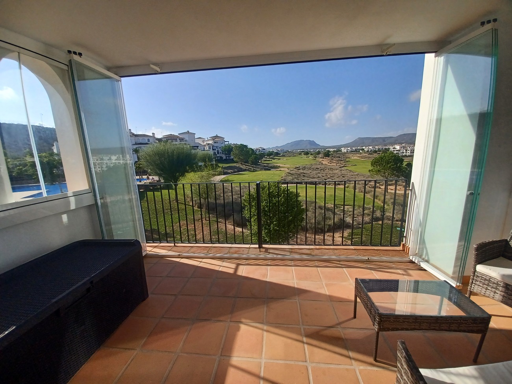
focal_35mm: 13
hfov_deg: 106.2
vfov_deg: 89.9
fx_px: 192
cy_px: 192
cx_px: 256
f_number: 2.2
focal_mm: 1.42
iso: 40
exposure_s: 1/1645
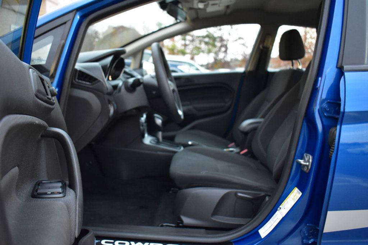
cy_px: 122
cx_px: 184
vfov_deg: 41.7
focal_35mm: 32
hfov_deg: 59.5
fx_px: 322
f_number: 3.8
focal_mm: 21
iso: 1600
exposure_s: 1/15
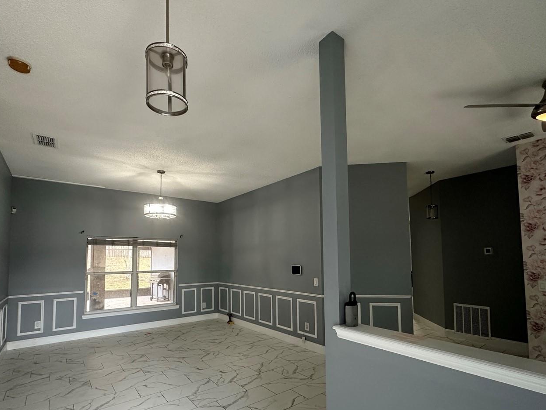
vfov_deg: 71.0
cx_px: 269
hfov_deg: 87.7
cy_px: 242
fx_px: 284
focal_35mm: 18
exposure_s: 1/120
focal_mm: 2.22
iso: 250
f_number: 2.2
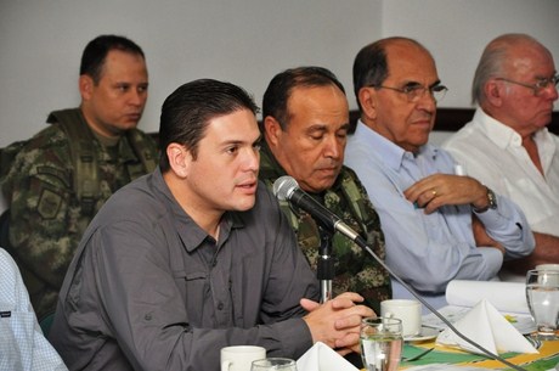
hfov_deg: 13.1
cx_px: 280
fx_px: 2441
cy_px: 186
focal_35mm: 158
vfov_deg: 8.7
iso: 800
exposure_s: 1/60
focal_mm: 105
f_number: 5.6
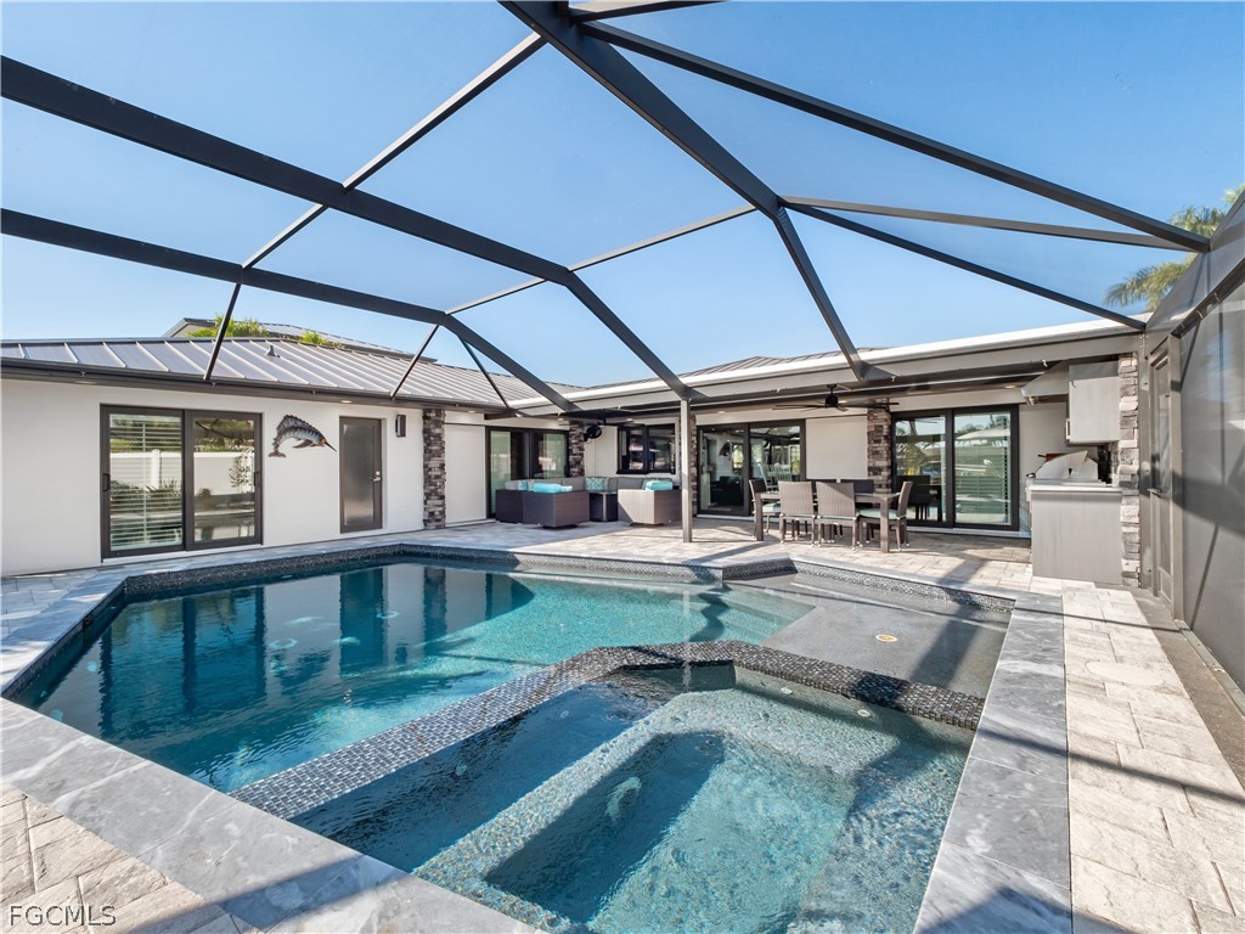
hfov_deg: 102.1
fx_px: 504
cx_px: 622
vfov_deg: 85.7
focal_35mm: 14
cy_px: 467
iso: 200
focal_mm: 7
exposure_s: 1/100
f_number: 7.1
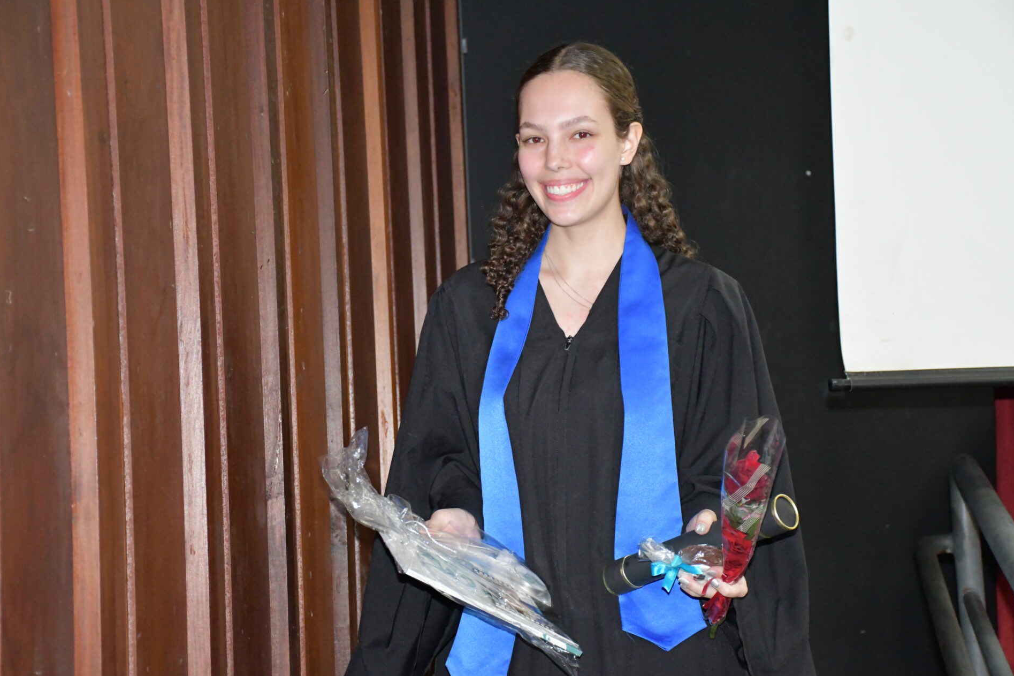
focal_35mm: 76
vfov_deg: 17.9
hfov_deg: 26.7
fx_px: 2140
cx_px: 502
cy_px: 337
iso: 6400
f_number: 4.8
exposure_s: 1/60
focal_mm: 50
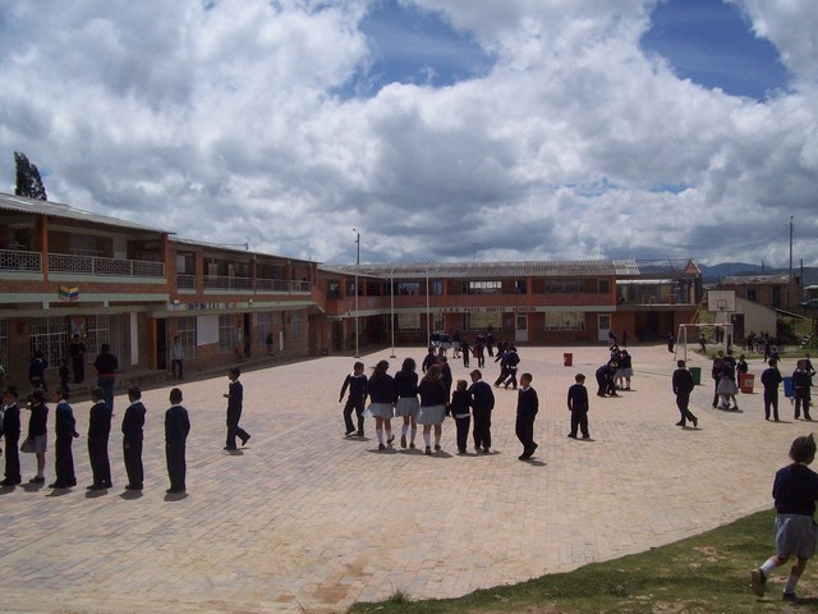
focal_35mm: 36
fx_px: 851
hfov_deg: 51.4
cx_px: 409
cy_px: 307
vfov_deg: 39.7
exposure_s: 1/1395
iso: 80
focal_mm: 6
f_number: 4.8
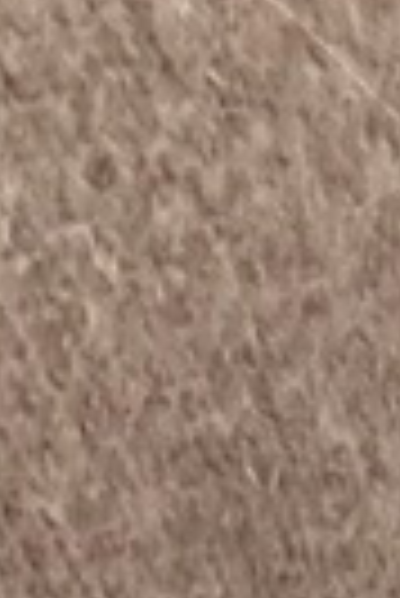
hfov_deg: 5.8
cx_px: 742
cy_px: 2073
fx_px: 3906
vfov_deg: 7.3
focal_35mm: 235
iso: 320
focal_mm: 2.69
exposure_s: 1/40
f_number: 1.9
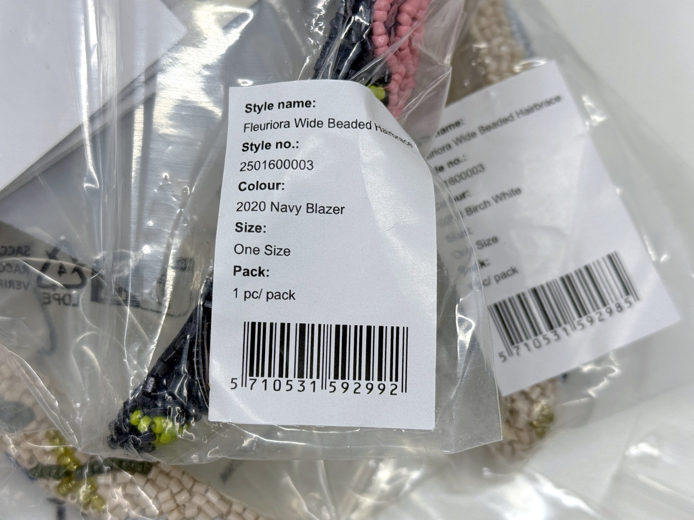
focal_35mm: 53
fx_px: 1063
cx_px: 316
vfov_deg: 27.5
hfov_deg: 36.1
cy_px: 238
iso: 64
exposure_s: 1/415
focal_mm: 6.76
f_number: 1.78
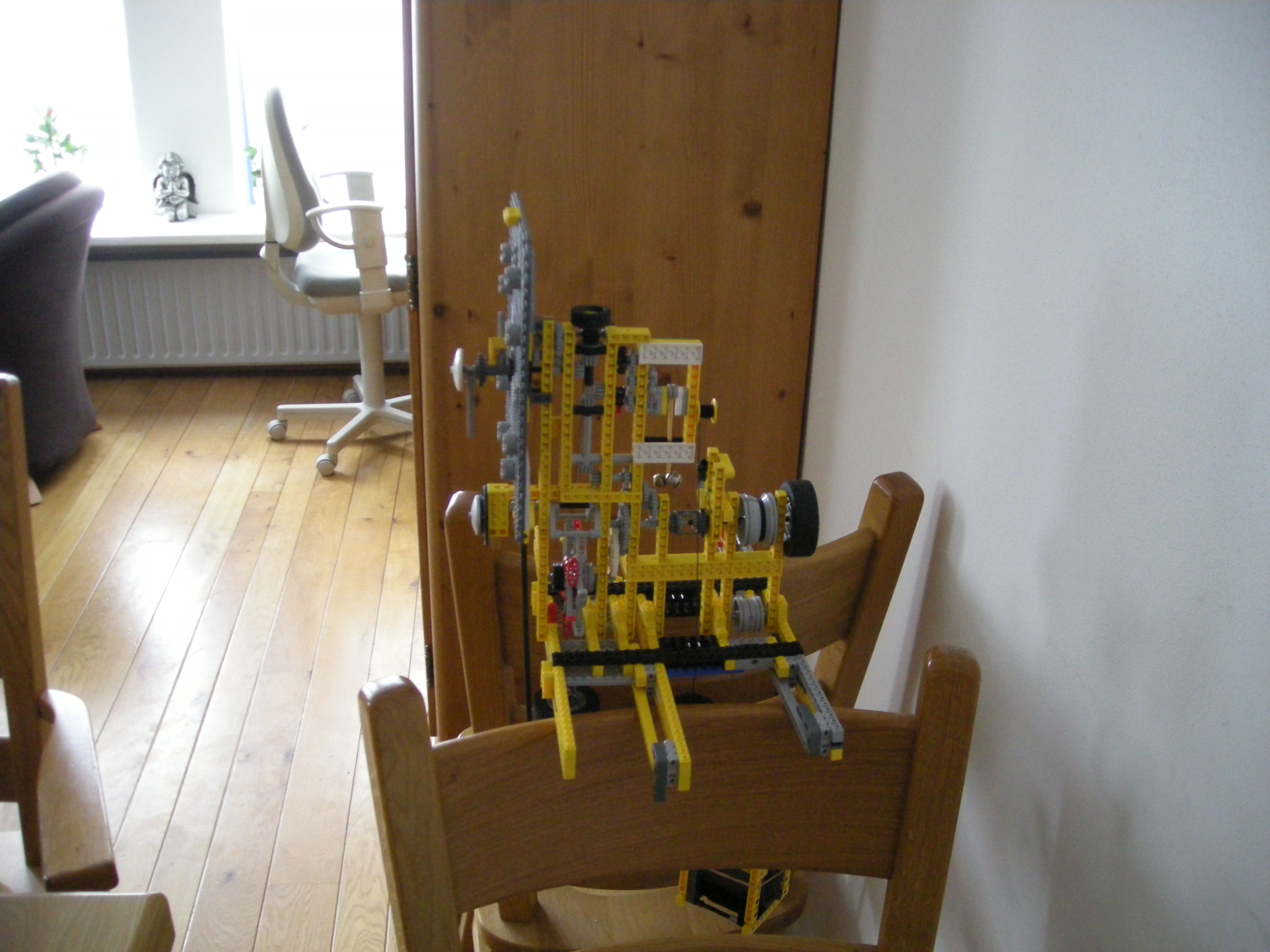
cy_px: 476
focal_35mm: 35
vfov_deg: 40.7
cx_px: 635
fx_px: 1284
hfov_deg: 52.6
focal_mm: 5.7
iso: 400
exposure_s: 1/17.3
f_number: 2.8
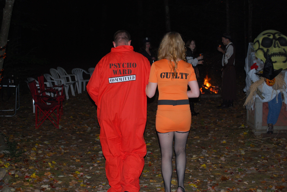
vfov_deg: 28.2
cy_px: 96
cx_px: 144
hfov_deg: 41.1
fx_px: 383
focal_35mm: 48
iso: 280
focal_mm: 32
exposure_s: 1/60
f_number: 4.8
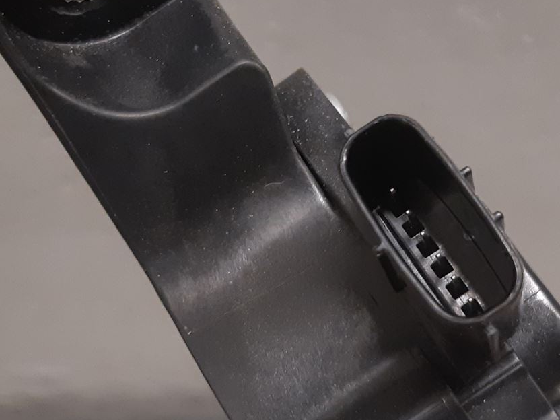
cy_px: 250
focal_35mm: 64
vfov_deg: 22.9
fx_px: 1035
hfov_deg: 30.3
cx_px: 302
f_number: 1.7
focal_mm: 3.93
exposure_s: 1/50
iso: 250
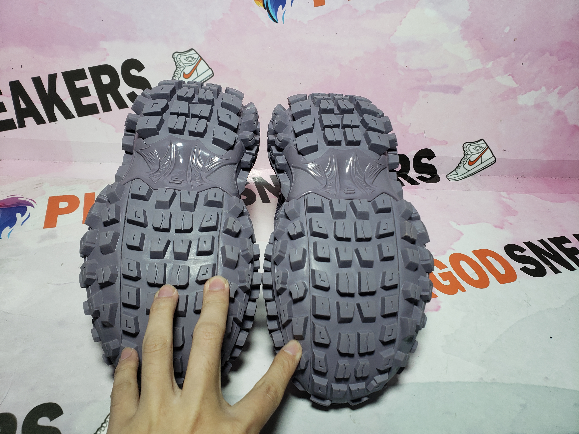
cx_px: 290
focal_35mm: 26
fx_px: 435
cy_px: 217
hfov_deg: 67.3
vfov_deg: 53.1
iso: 50
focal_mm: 4.3
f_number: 2.4
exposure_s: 1/201
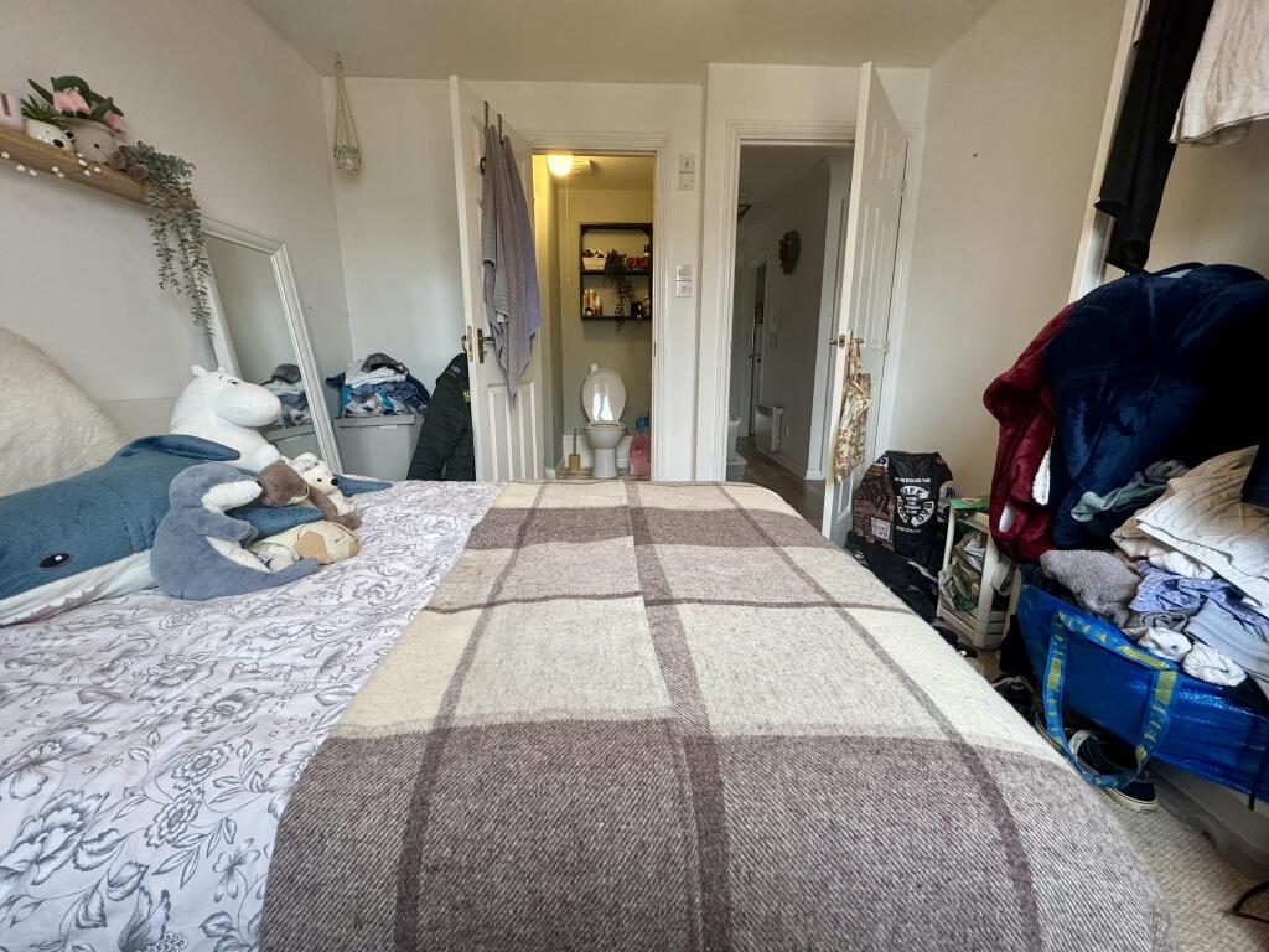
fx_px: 513
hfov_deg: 102.1
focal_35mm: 14
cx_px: 634
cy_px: 476
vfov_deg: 85.7
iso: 250
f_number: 2.2
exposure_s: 1/100
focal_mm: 2.22
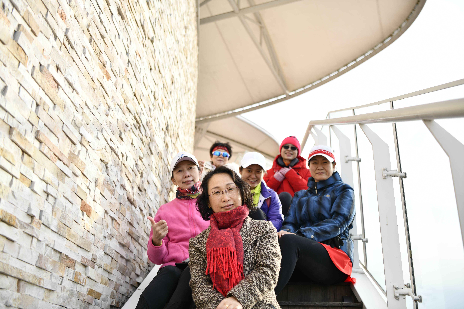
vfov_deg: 35.1
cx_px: 232
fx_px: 490
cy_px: 154
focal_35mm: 38
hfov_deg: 50.7
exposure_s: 1/400
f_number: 2.8
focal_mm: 38
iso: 80
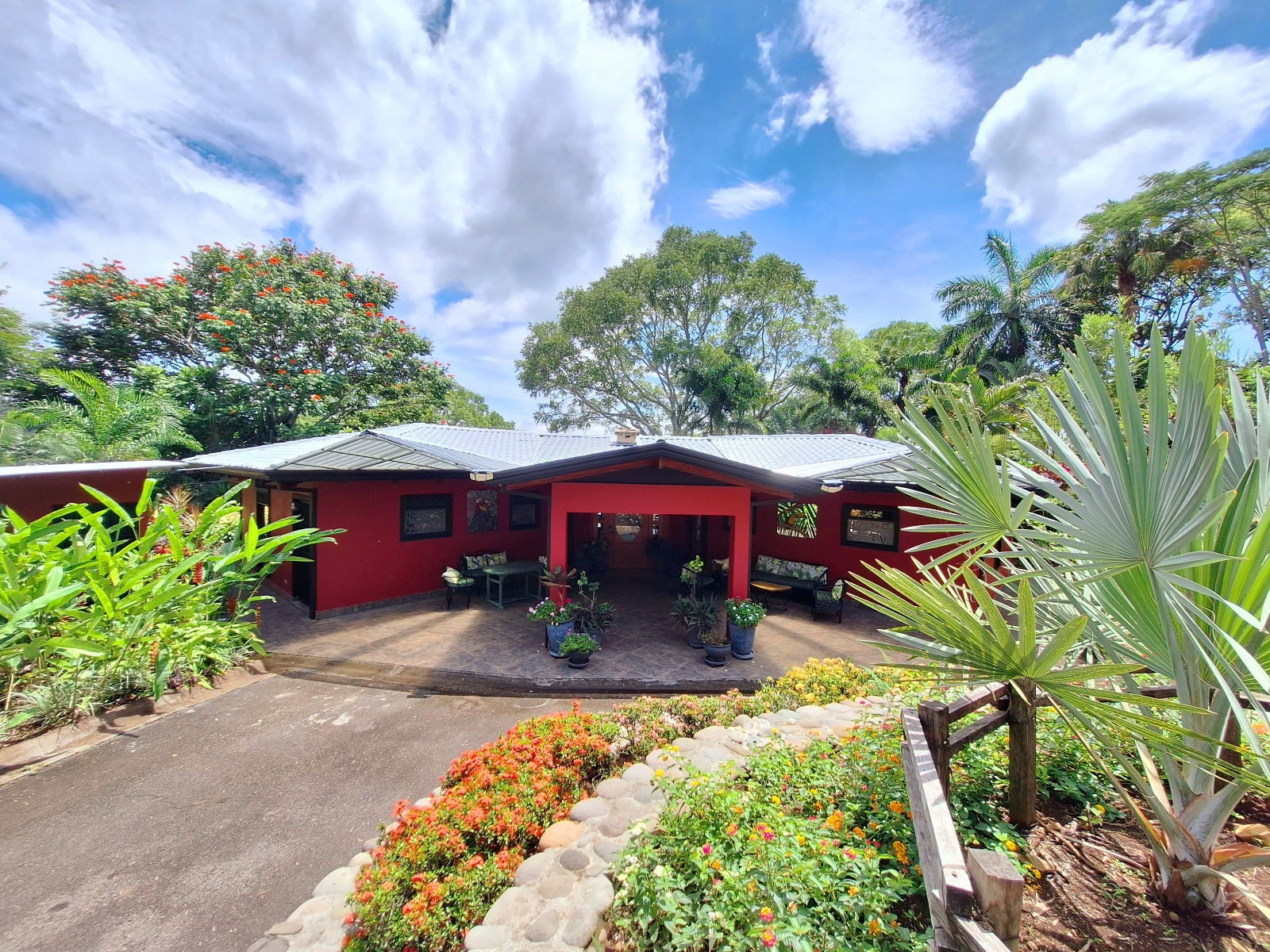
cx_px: 635
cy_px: 476
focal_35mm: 13
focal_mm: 1.74
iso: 40
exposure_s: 1/1000
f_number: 2.2
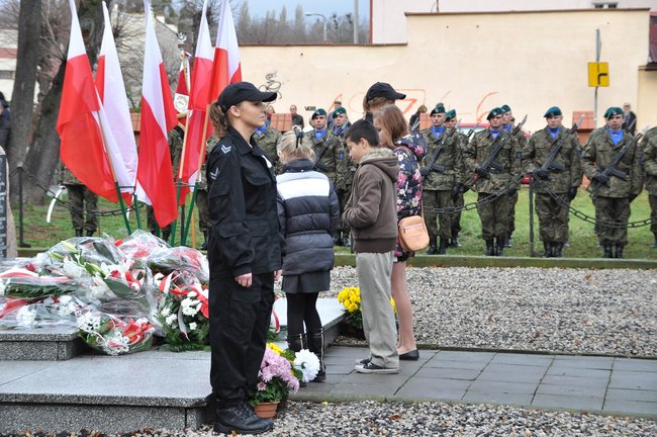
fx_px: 1778
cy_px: 218
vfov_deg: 14.0
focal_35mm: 98
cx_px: 328
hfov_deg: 20.9
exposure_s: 1/160
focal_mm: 65
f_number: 5
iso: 200
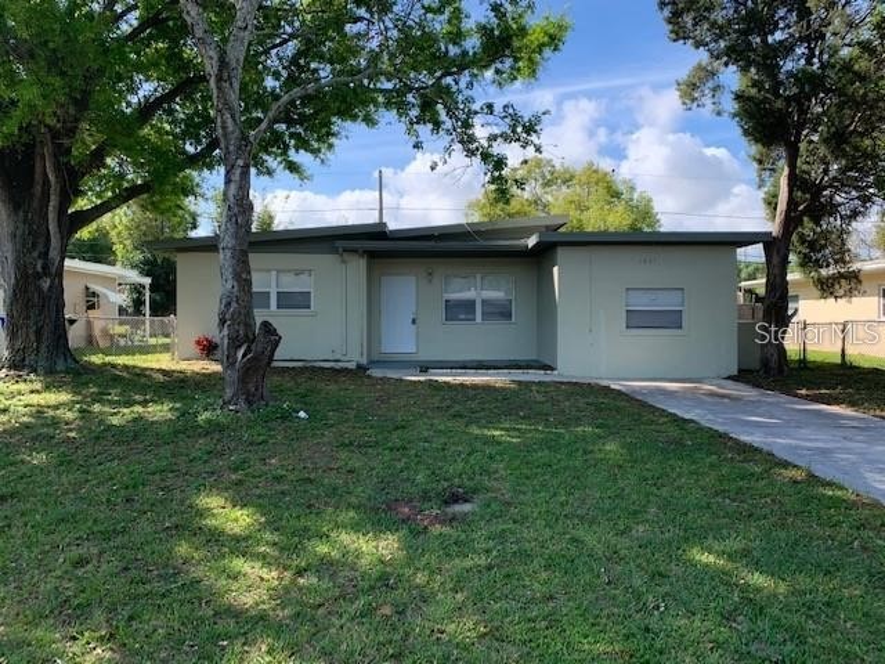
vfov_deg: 53.1
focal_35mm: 26
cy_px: 332
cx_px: 442
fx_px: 665
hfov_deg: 67.3
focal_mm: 4.25
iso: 25
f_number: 1.8
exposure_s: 1/722
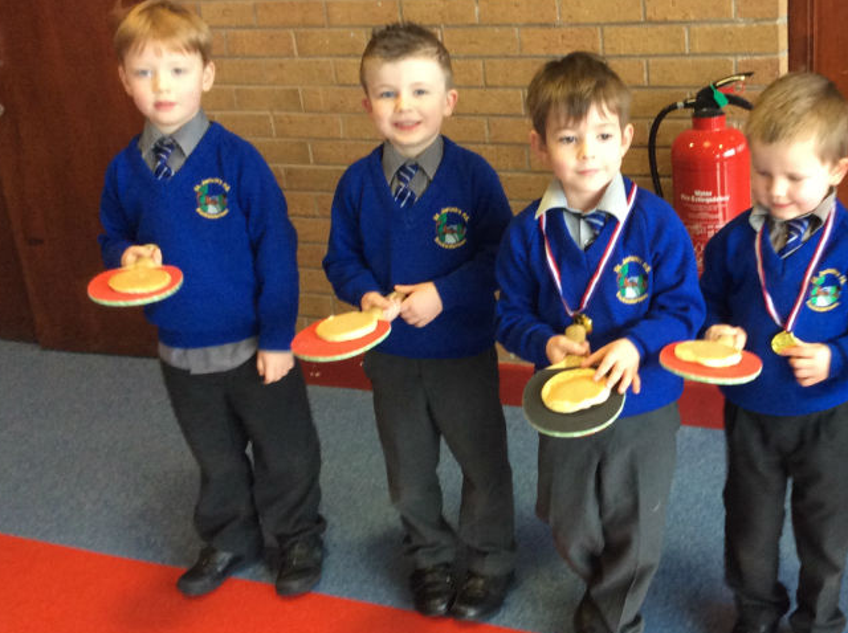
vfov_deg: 29.6
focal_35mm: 49
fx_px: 1199
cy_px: 279
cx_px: 608
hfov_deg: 38.2
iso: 125
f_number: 2.4
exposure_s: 1/24
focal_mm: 3.3
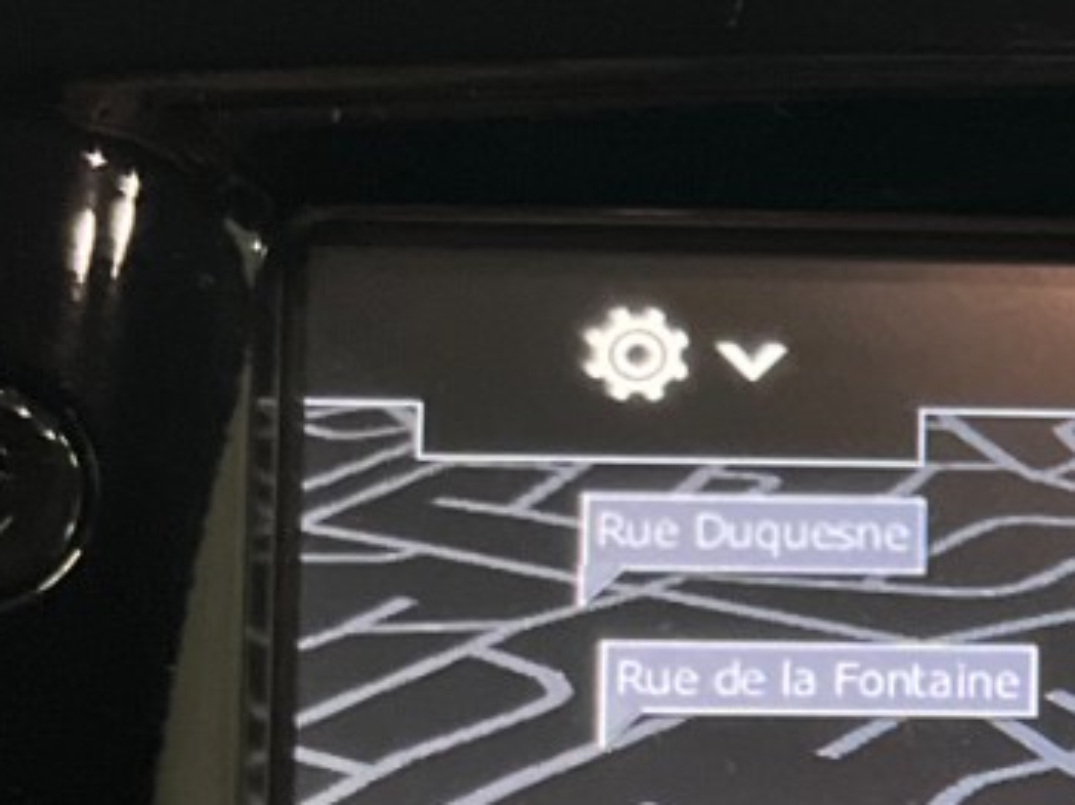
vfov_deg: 12.2
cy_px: 934
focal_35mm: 119
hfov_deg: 15.0
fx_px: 3693
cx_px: 1732
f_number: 1.6
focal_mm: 5.1
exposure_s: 1/33
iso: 400
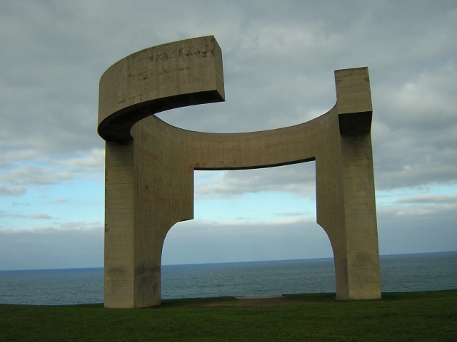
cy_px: 171
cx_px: 228
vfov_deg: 39.7
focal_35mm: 36
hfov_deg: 51.4
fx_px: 475
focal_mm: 4.7
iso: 100
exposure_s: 1/257
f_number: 5.2
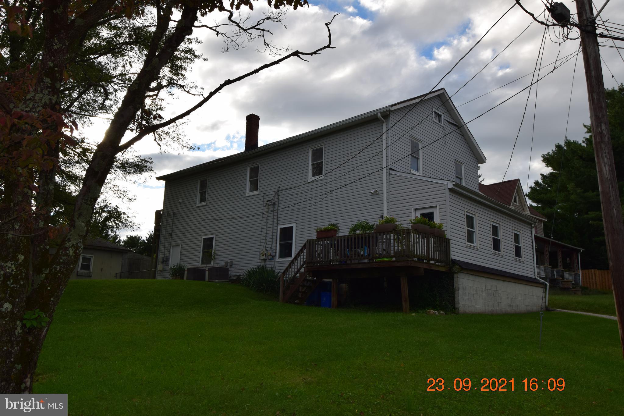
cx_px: 312
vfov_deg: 40.0
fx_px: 572
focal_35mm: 33
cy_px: 208
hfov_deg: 57.2
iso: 100
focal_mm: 22
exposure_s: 1/200
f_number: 10
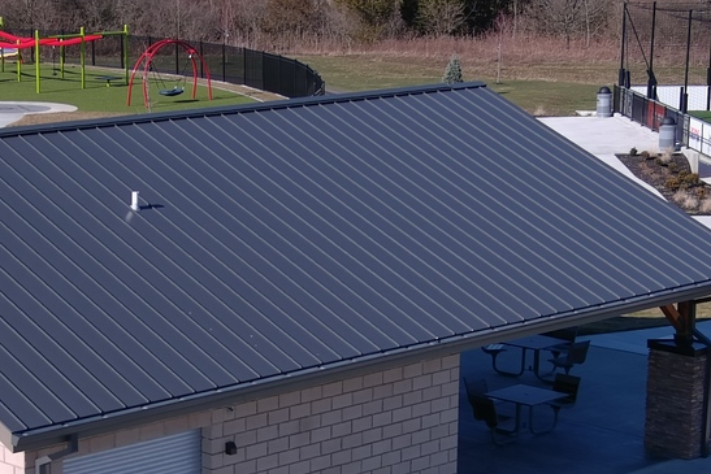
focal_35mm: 106
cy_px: 368
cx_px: 170
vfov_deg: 12.9
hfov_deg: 19.1
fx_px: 2094
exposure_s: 1/1600
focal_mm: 10.57
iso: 100
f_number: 2.8
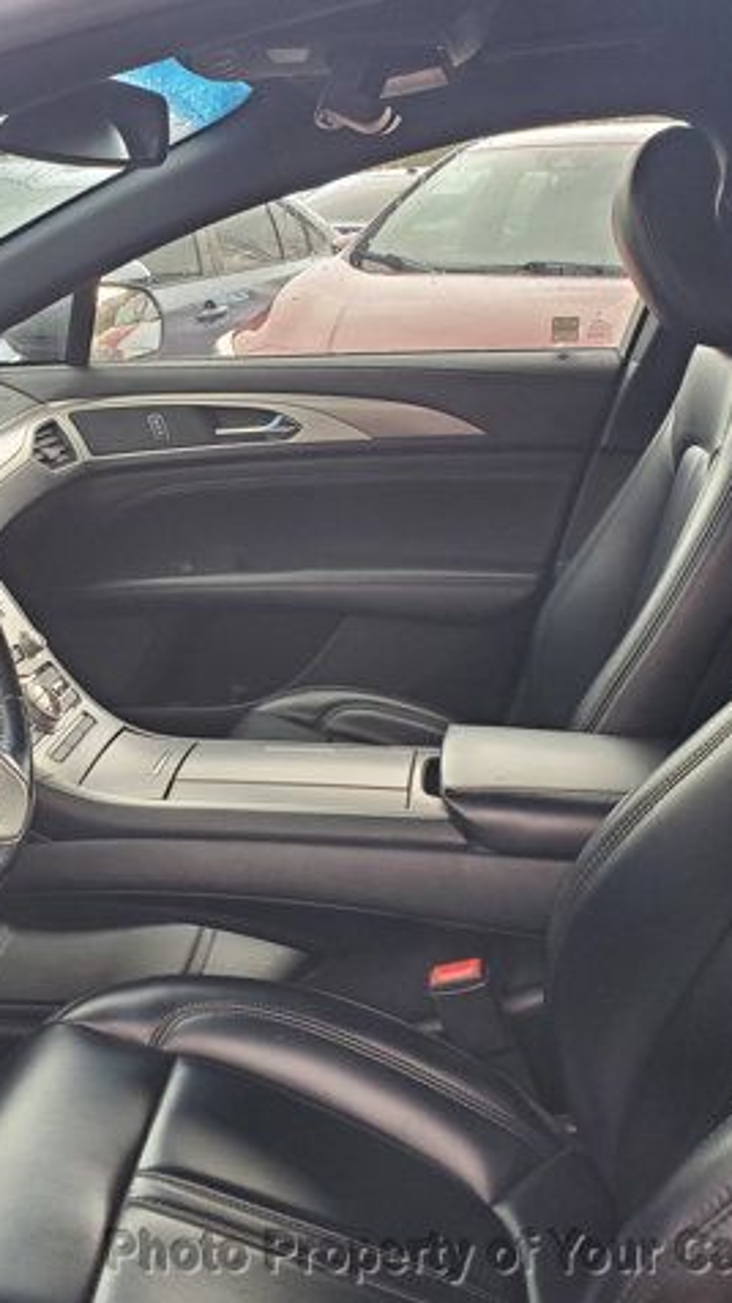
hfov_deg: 30.8
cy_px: 653
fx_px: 1312
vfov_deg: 52.8
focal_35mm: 38
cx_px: 205
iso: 200
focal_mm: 4.3
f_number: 2.4
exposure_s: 1/42
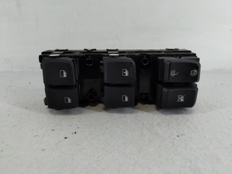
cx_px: 116
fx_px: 168
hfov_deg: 69.4
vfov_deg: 54.9
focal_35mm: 25
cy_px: 87
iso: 56
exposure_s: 1/126
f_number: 1.73
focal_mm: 4.38
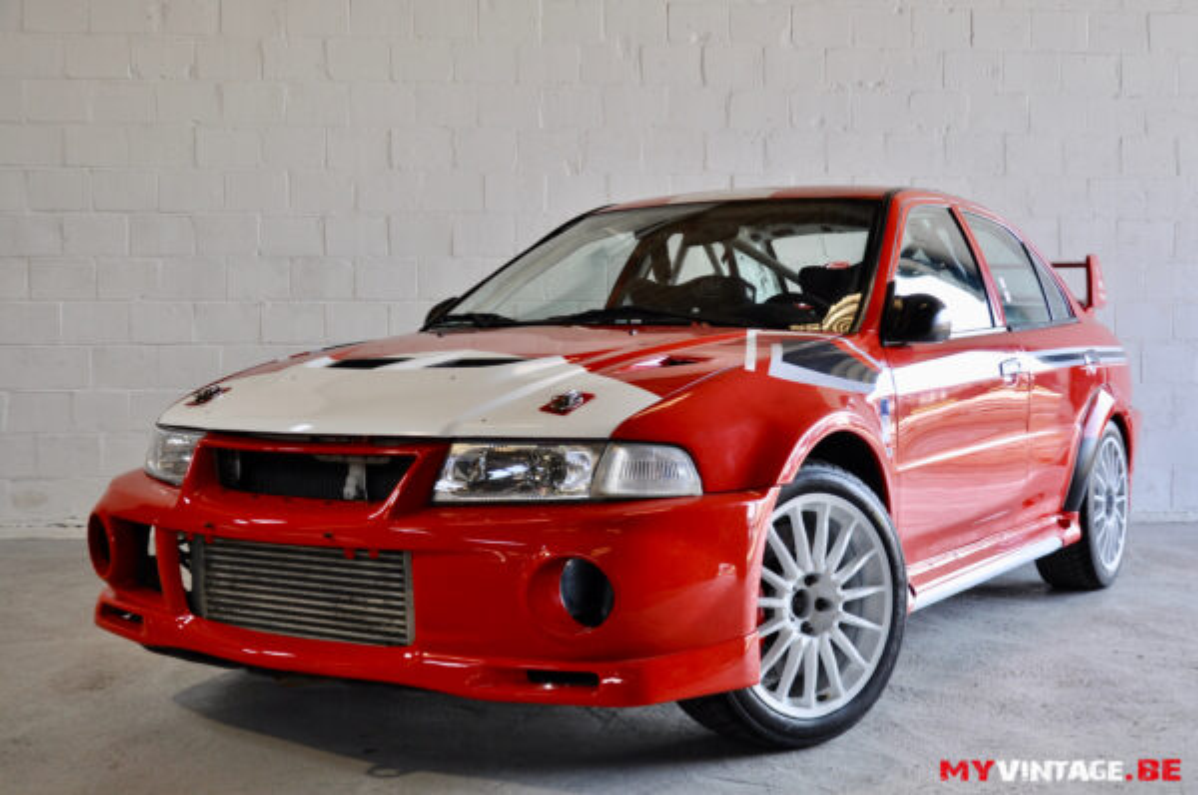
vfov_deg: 31.8
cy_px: 398
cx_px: 599
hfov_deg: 46.5
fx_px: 1395
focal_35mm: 42
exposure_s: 1/100
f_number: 4.5
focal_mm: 28
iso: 400
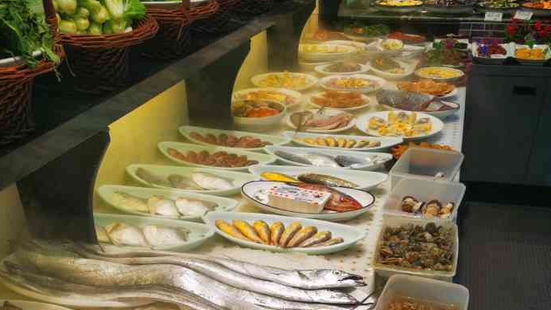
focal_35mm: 40
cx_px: 278
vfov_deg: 27.0
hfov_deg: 50.5
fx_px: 584
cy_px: 350
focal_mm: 5.56
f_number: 1.6
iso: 50
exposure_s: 1/217
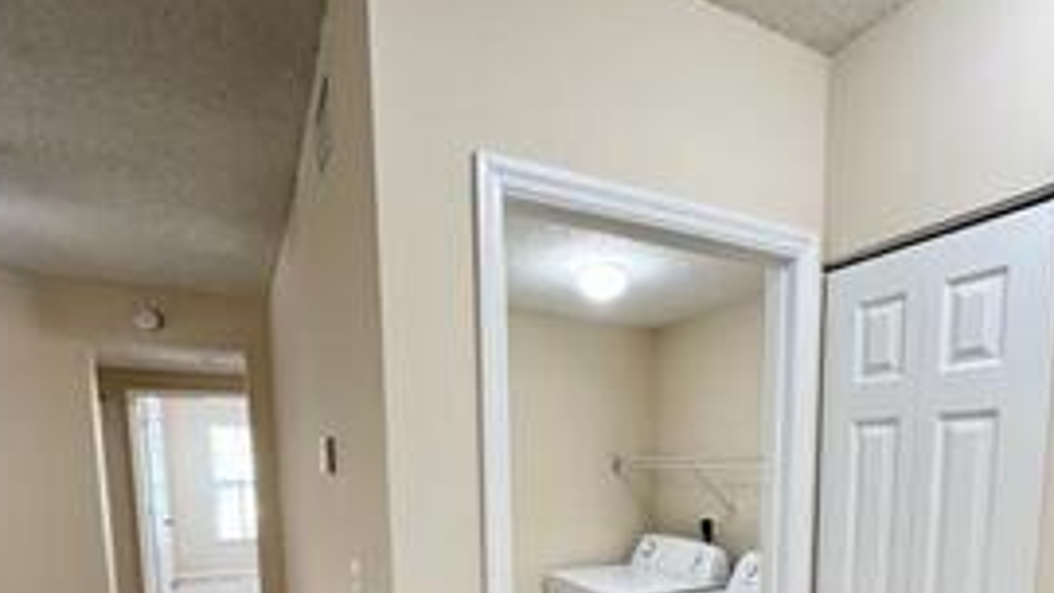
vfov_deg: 47.9
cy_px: 538
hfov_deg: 83.3
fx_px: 587
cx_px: 601
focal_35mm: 21
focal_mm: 1.57
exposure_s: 1/60
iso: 320
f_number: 1.8
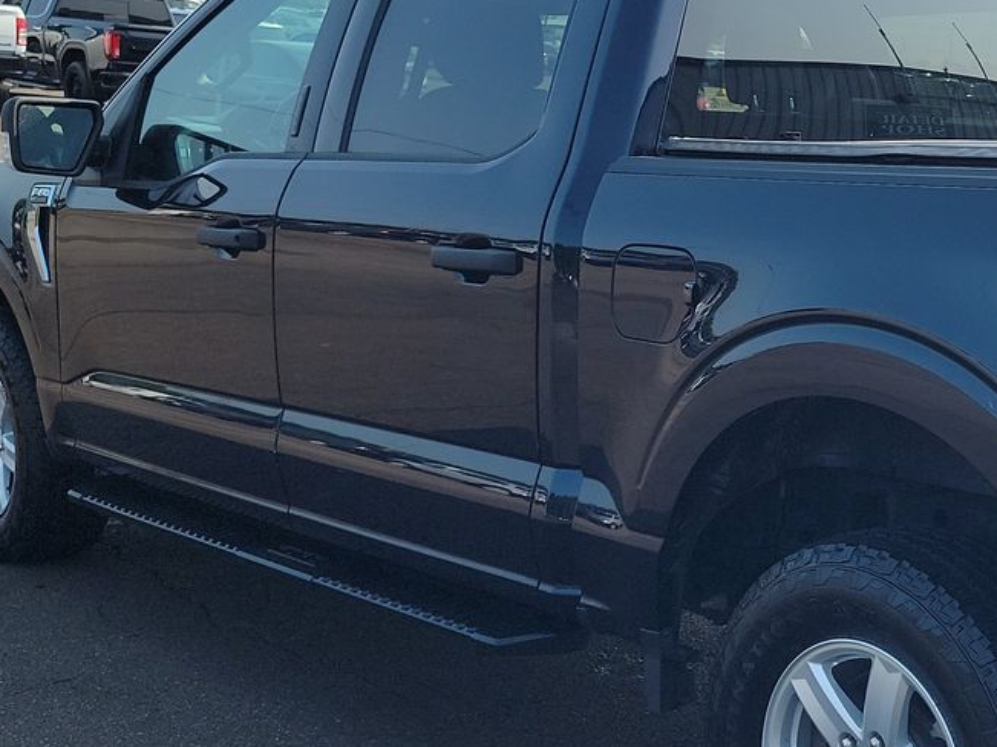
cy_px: 357
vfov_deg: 24.8
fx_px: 1699
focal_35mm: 59
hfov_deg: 30.9
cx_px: 942
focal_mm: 6.7
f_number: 1.8
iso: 50
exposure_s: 1/570
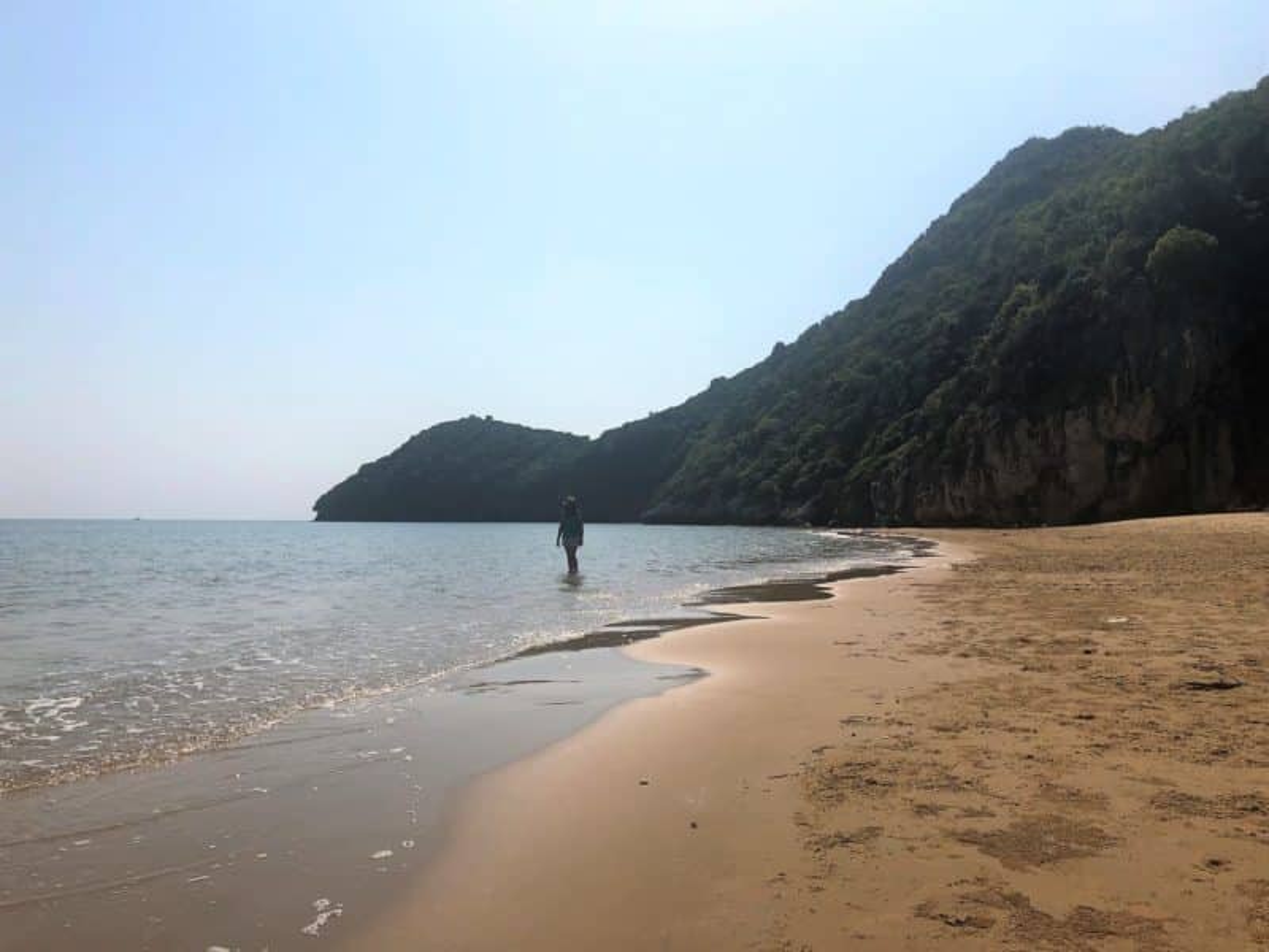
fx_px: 1026
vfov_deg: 49.7
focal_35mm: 28
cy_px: 476
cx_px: 634
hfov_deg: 63.4
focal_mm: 3.99
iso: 20
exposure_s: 1/6897
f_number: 1.8
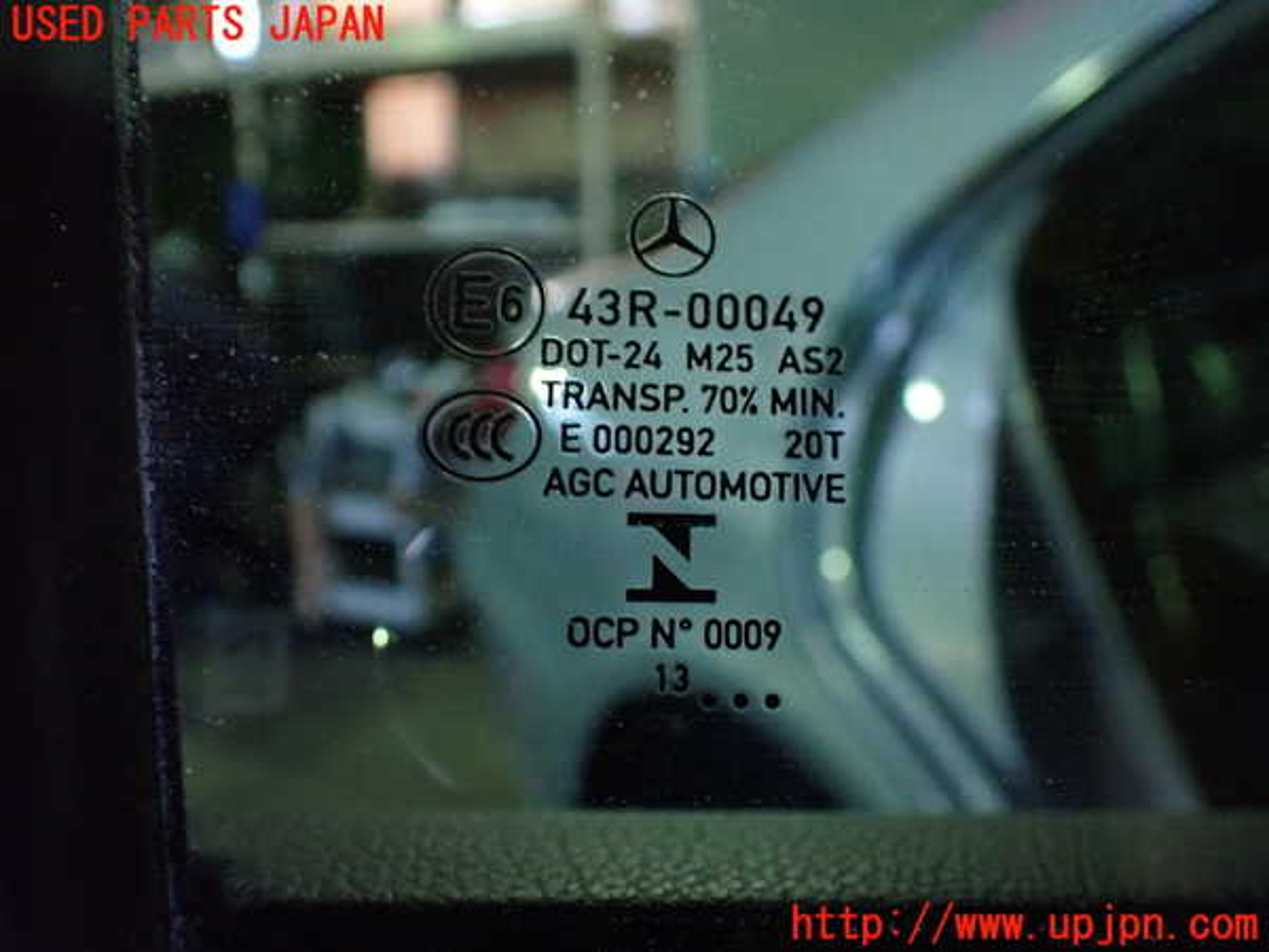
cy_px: 476
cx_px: 634
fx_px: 1100
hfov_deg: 60.0
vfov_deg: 46.8
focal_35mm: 30
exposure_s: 1/30
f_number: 2.3
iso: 1000
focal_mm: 5.4
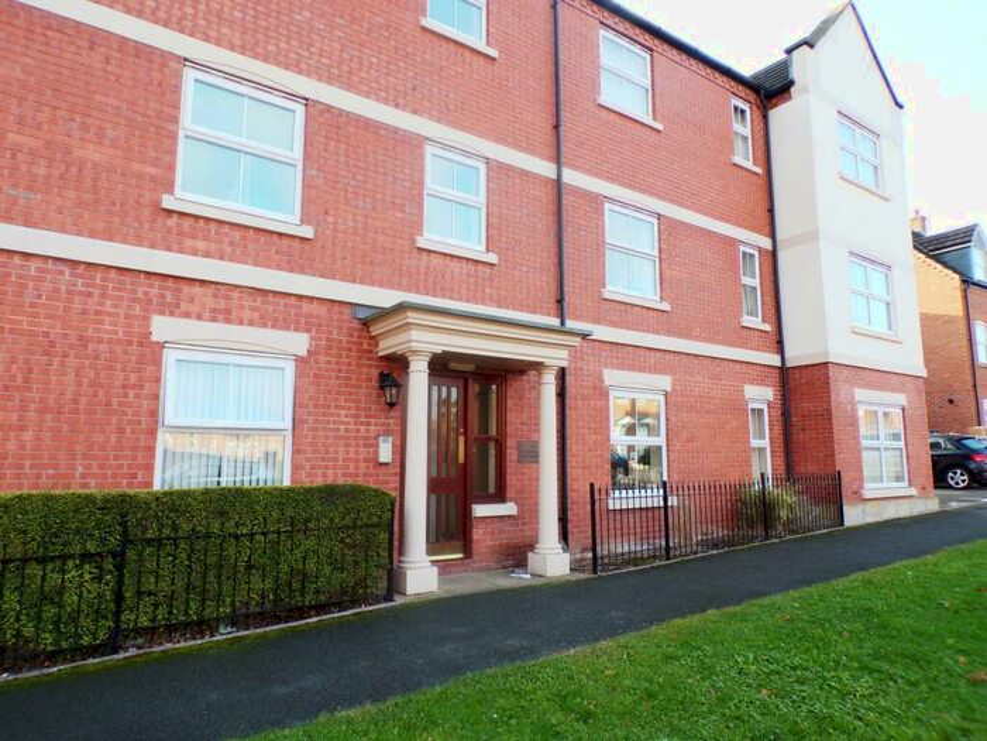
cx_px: 494
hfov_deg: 71.6
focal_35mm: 24
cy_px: 370
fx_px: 684
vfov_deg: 56.8
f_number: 4.3
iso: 80
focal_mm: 4.3
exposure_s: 1/90
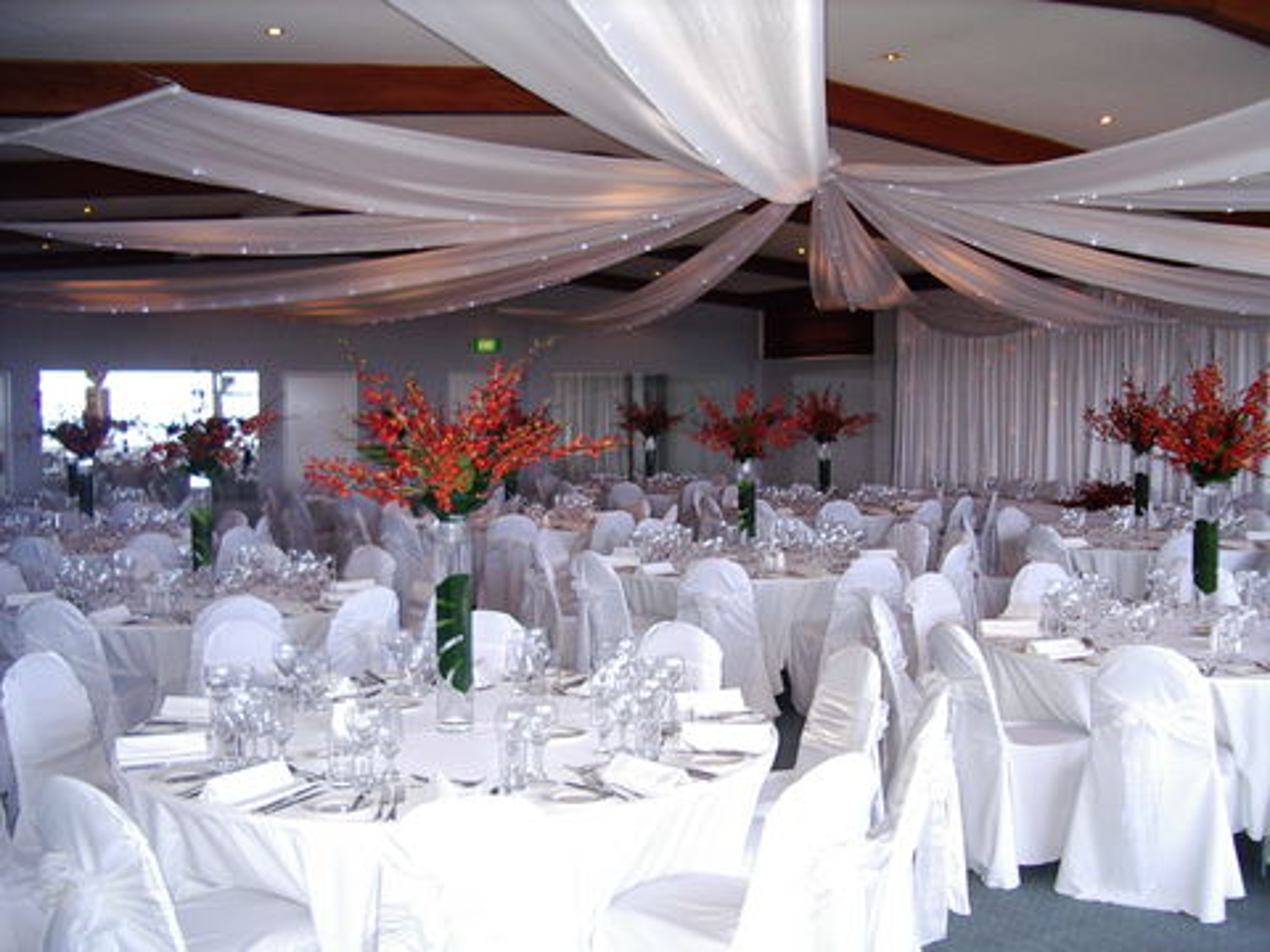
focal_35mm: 38
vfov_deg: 37.7
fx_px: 1394
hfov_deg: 49.0
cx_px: 635
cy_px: 476
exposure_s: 1/60
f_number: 2.6
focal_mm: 5.8
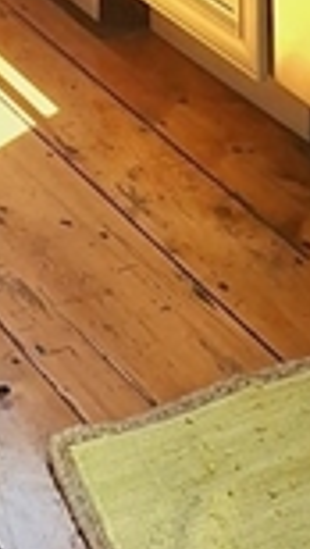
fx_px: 1821
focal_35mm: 125
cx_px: 167
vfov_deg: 13.6
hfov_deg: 9.7
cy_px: -677
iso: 40
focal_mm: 5.54
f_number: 1.8
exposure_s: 1/294
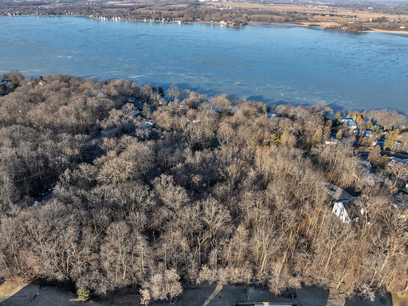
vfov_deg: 56.8
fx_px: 283
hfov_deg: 71.6
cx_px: 204
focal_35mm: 24
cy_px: 153
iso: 100
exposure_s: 1/1600
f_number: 2.8
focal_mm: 12.29
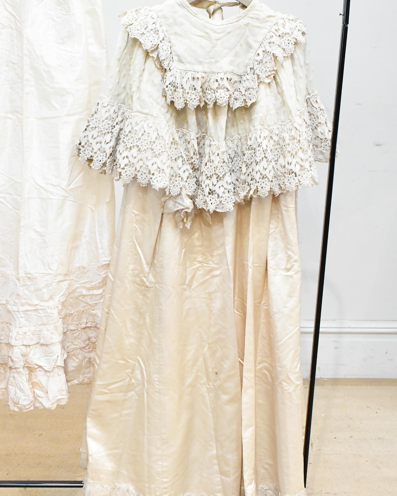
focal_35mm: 64
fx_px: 940
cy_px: 228
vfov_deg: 29.6
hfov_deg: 23.7
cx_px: 130
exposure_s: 1/125
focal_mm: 27
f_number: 6.3
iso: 6400
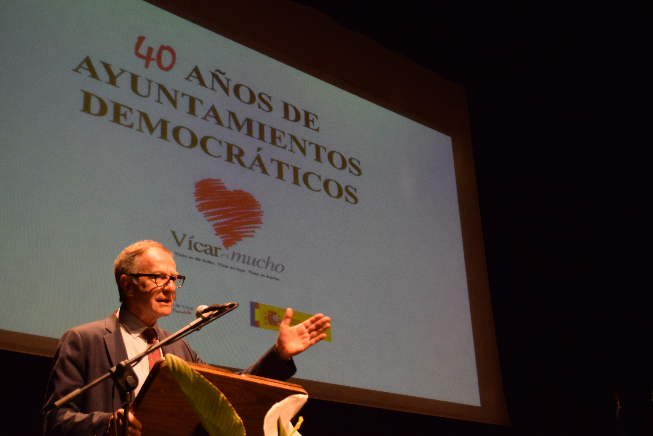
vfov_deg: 25.8
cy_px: 218
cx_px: 326
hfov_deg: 37.9
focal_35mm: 52
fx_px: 952
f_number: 5
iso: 2200
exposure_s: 1/60
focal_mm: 35
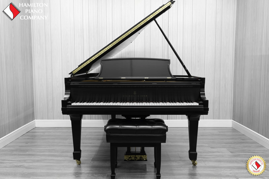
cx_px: 134
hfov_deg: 54.4
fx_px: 262
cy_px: 90
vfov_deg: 37.9
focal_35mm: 35
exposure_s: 1/1.67
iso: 100
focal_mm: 35
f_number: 10
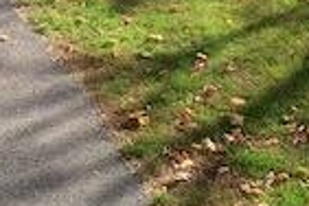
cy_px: -226
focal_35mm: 123
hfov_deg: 16.7
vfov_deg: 10.2
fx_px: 1056
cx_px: 156
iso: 25
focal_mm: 4.25
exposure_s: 1/777
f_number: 1.8
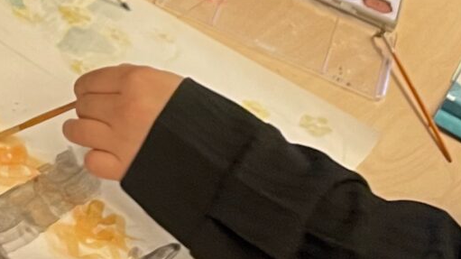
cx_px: -162
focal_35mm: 142
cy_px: -185
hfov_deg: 14.4
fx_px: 1735
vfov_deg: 8.3
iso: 80
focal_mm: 4.2
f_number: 1.6
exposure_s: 1/50
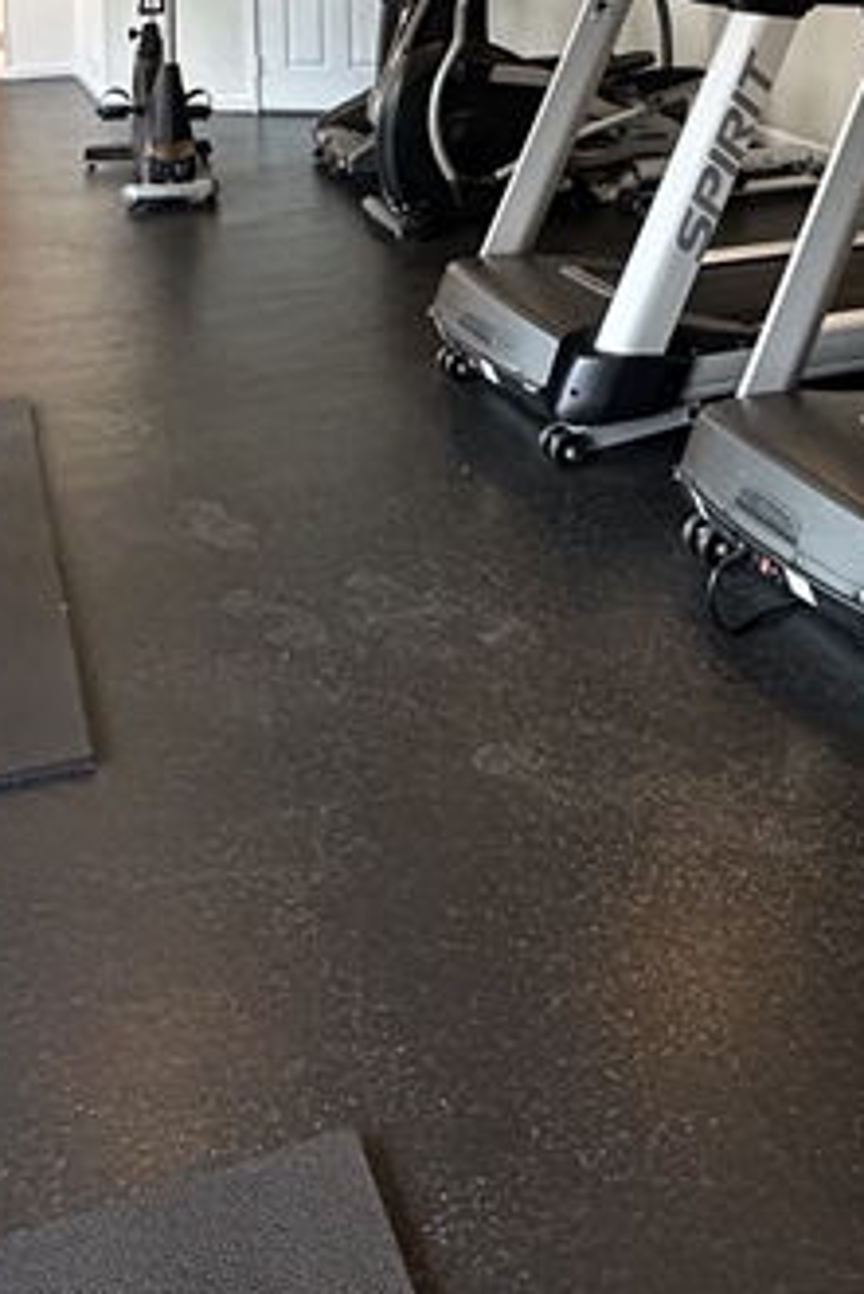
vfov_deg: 38.5
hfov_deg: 29.7
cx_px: 571
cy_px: -8
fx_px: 1618
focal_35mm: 45
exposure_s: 1/99
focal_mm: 2.22
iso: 250
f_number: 2.2
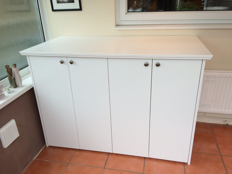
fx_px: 194
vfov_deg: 48.2
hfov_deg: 61.7
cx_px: 116
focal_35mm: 29
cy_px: 87
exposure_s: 1/100
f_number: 2.2
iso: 40
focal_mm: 4.15
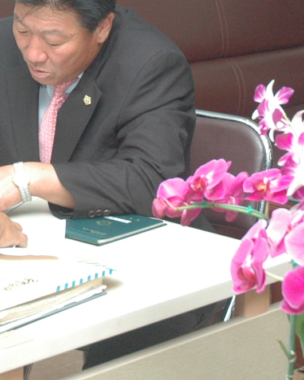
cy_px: 36
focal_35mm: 138
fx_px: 1548
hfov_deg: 11.1
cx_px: -35
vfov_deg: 13.9
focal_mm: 29
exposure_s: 1/90
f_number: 5.6
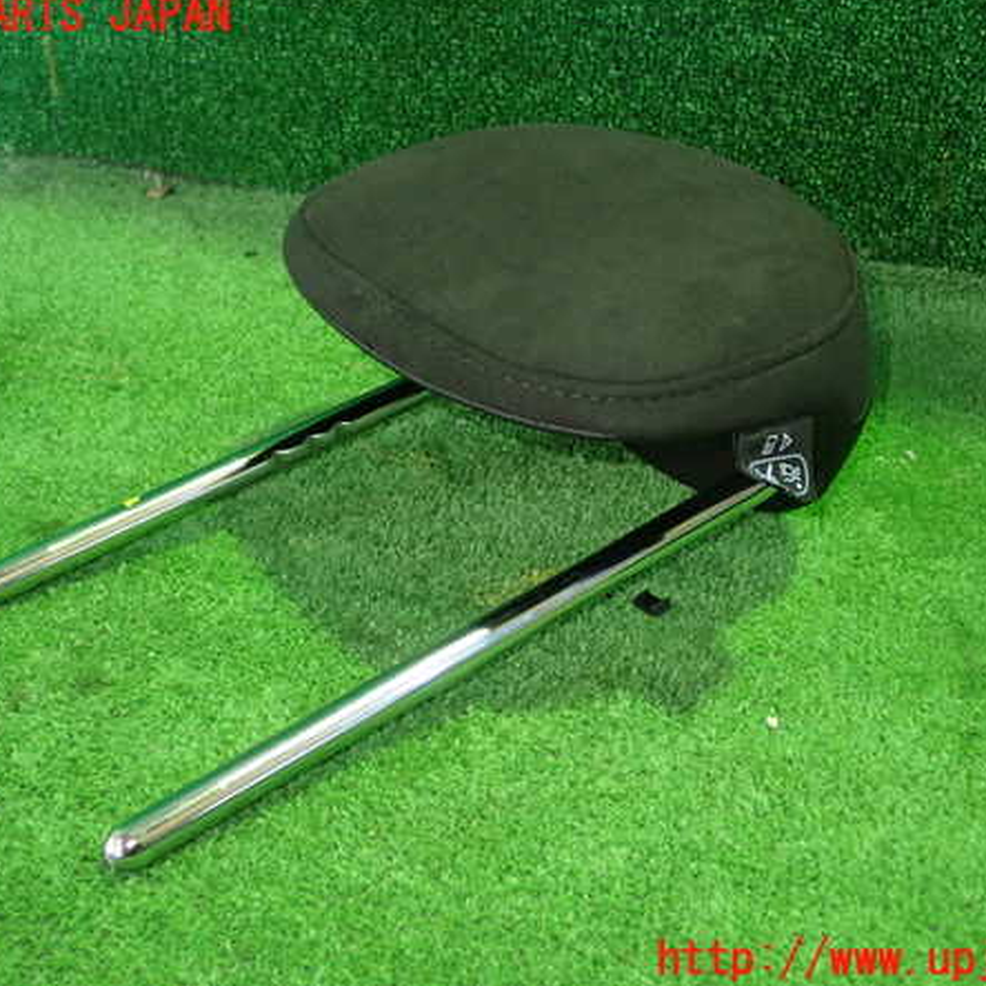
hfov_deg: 39.2
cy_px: 489
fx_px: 1386
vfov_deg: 39.2
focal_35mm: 43
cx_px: 493
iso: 800
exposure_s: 1/25
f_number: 2.5
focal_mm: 6.37
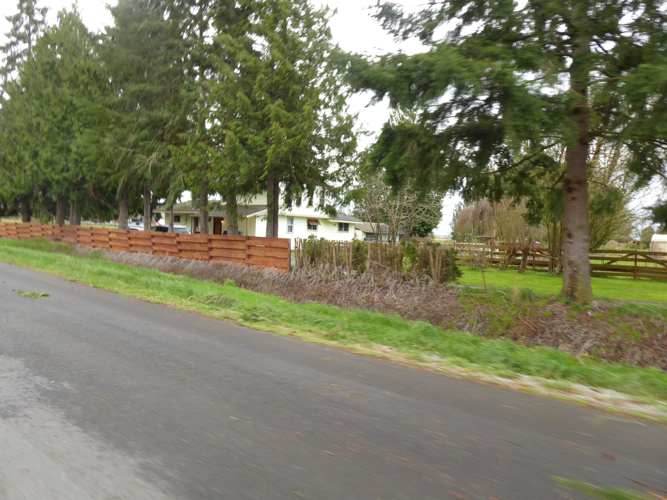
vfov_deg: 54.9
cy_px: 250
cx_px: 334
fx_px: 482
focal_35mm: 25
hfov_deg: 69.4
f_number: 3.3
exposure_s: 1/60
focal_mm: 4.3
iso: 80
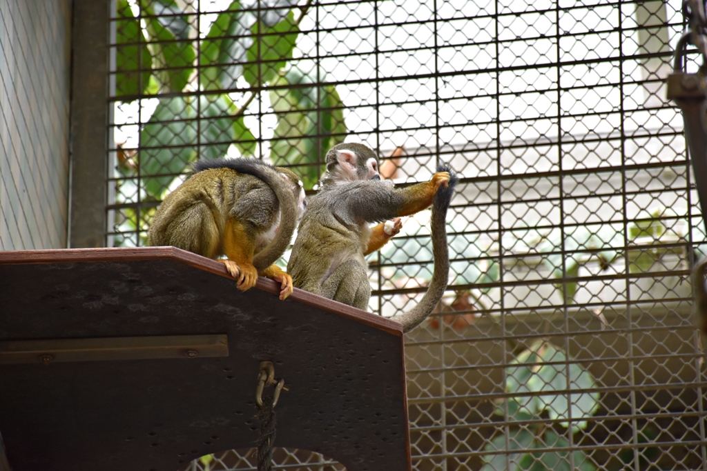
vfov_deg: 6.5
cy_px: 236
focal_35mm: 210
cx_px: 354
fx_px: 4124
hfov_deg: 9.8
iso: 800
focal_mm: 140
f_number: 5.6
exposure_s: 1/125
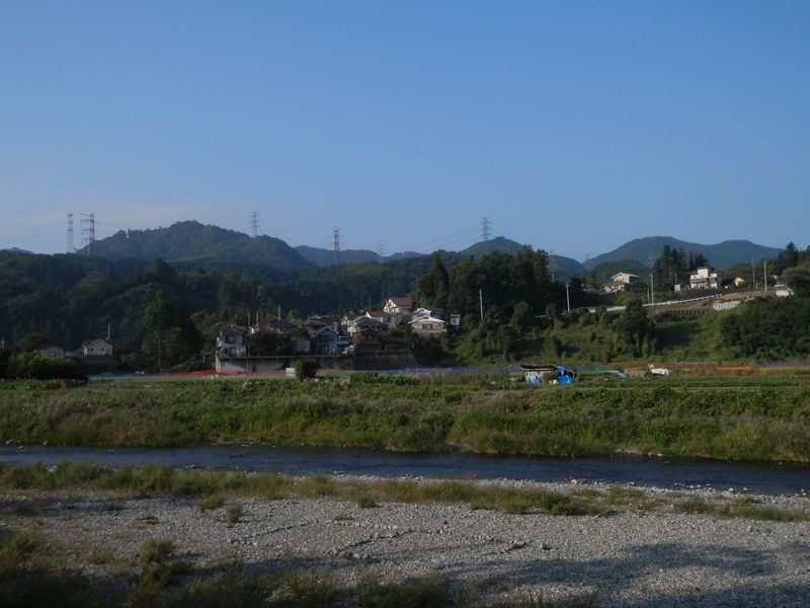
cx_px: 405
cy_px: 304
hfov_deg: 50.1
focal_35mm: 37
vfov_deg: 38.7
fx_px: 866
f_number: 10.1
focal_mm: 6.6
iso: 80
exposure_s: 1/160
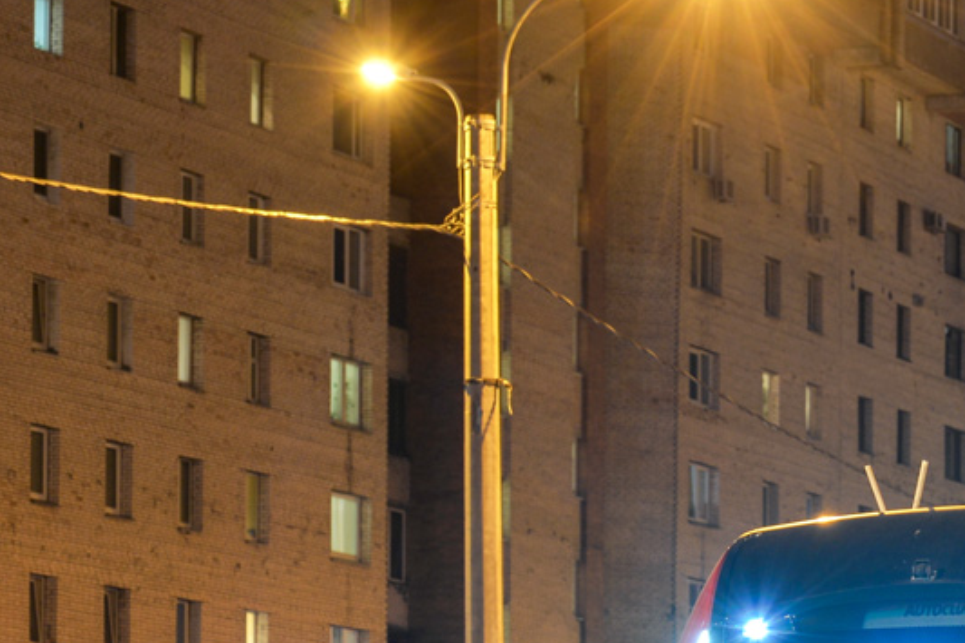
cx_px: 1278
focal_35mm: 183
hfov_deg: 11.0
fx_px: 4904
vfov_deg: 7.4
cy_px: 734
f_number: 5.6
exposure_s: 1.3
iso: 160
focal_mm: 65
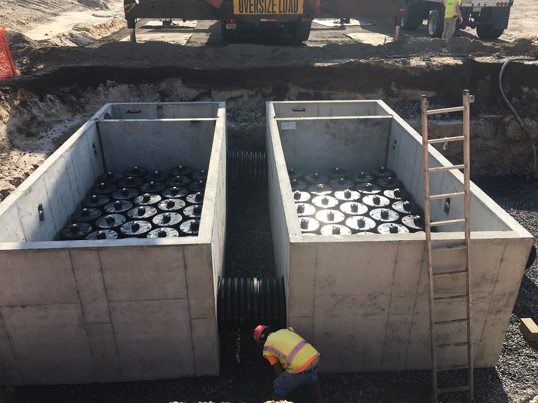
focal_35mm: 29
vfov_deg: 48.2
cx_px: 269
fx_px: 451
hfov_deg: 61.7
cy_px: 202
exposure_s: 1/962
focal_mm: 4.15
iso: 25
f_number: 2.2
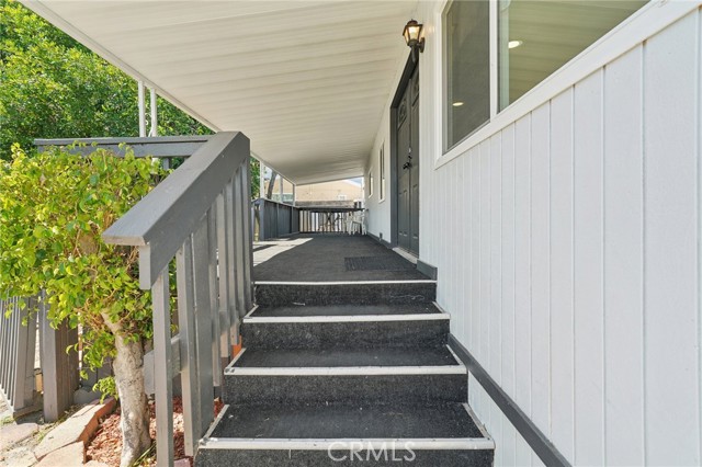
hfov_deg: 96.8
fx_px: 312
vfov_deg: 73.7
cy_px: 234
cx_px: 351
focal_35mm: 16
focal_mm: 16
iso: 100
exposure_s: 1/30
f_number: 8
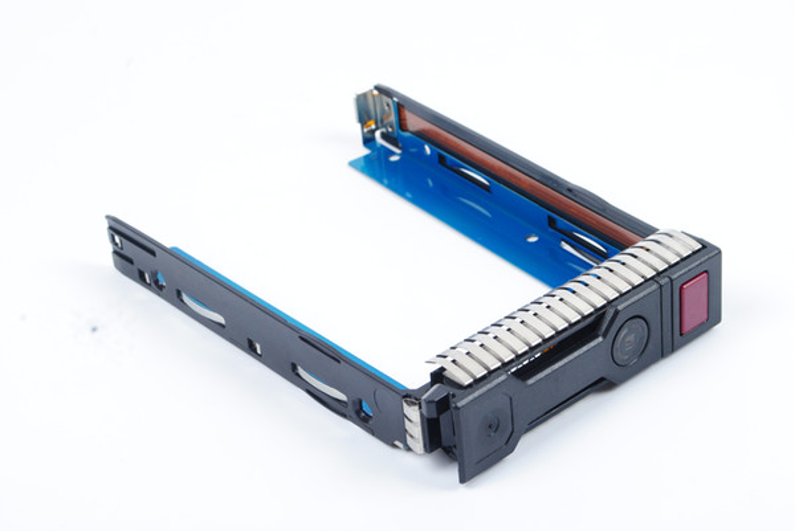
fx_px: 1823
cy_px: 266
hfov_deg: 24.6
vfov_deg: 16.6
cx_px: 398
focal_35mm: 82
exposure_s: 1/125
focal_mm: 55
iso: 400
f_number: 11
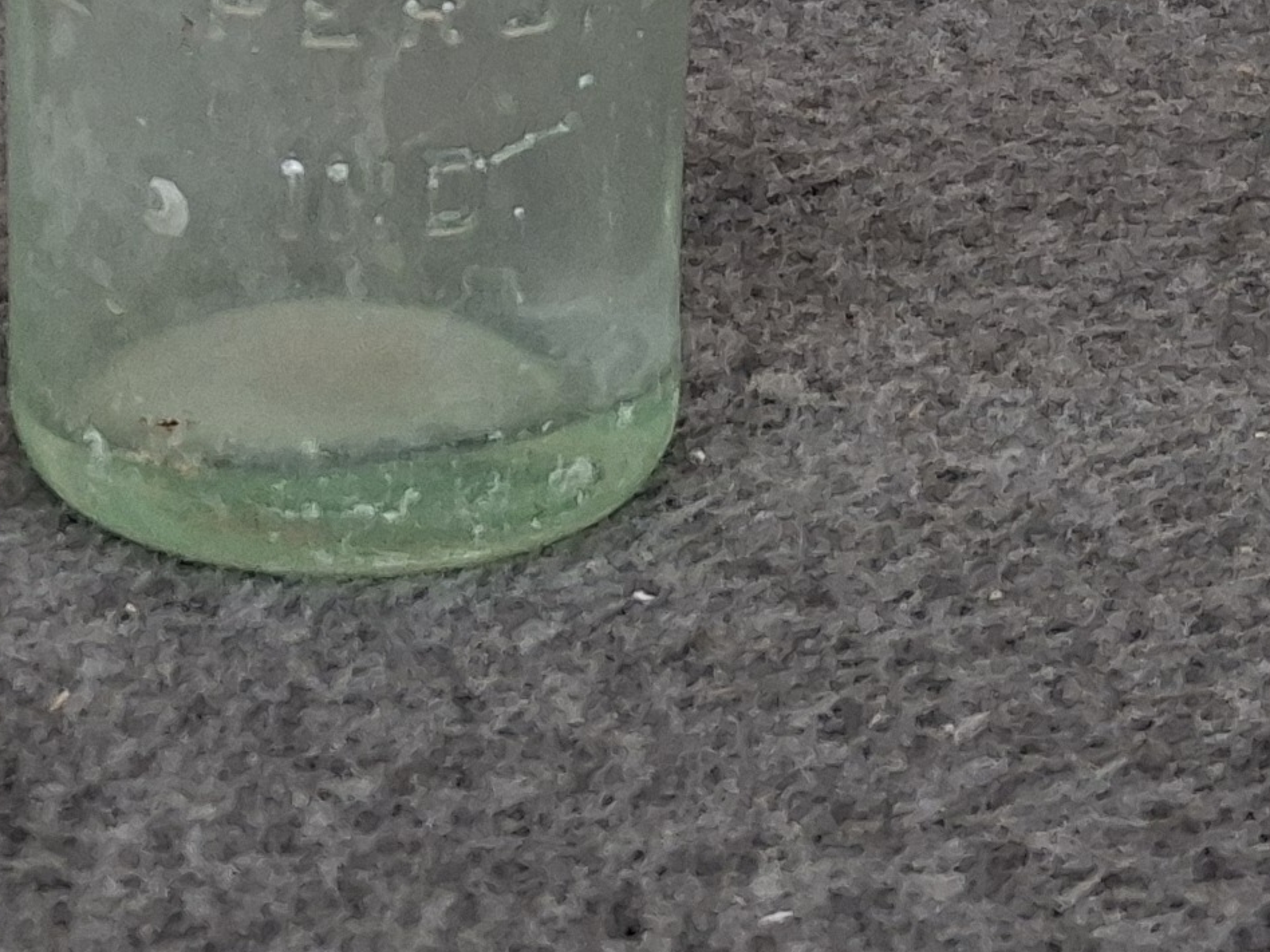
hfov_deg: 22.7
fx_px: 3119
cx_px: 269
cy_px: -592
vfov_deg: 15.6
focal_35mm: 85
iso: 200
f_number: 2
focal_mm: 3.08
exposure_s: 1/60.2
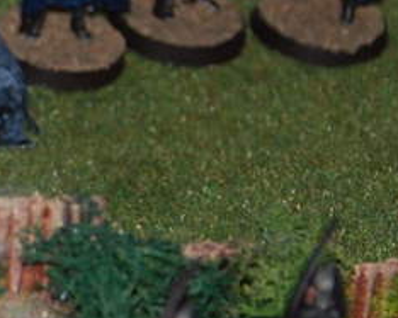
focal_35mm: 386
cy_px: 155
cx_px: -427
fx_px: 4545
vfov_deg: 4.0
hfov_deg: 4.9
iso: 100
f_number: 5
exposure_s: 1/125
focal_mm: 50
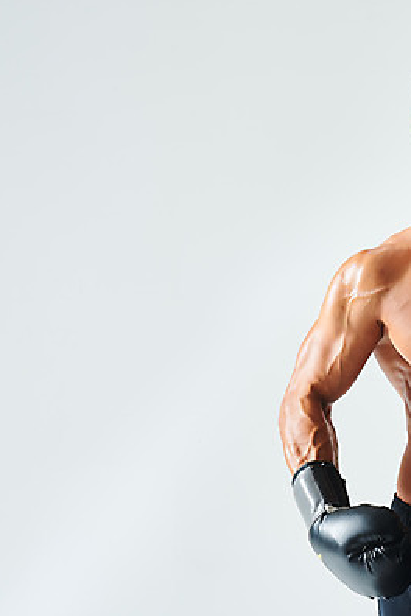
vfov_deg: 12.9
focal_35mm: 159
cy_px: 306
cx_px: 463
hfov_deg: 8.6
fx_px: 2723
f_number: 11
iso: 100
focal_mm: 105
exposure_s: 1/125
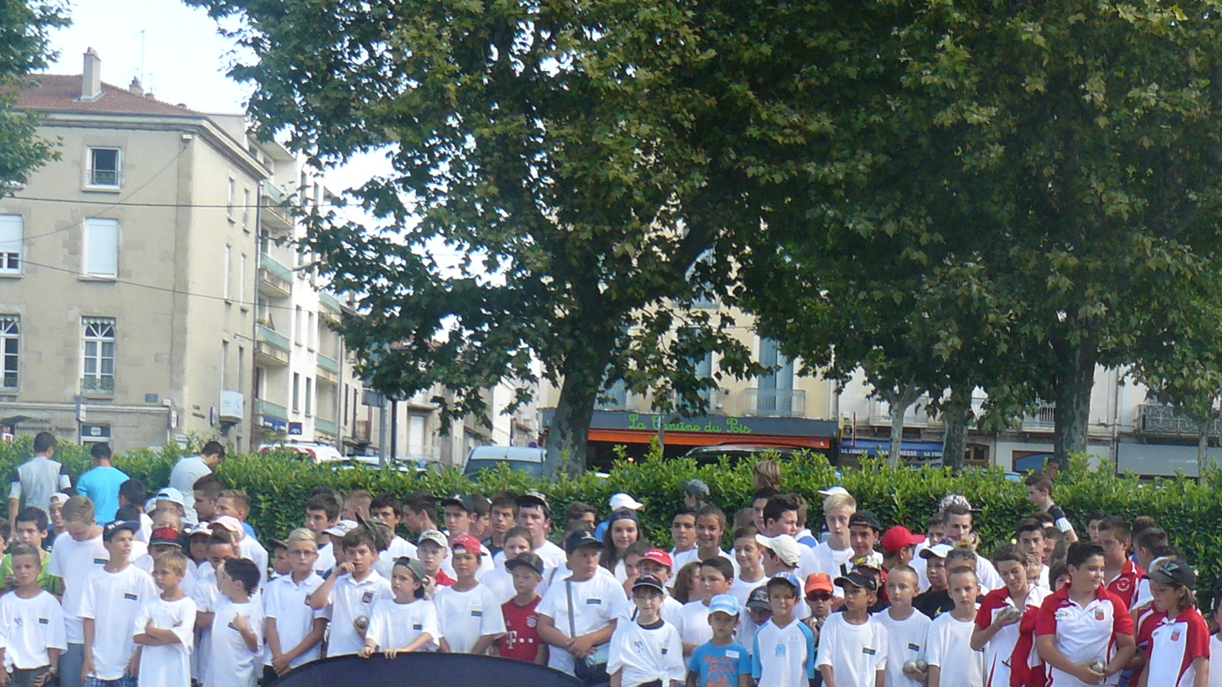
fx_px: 2332
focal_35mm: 72
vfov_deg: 16.5
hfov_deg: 28.4
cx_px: 1060
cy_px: 613
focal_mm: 6
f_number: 4
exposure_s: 1/160
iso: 100
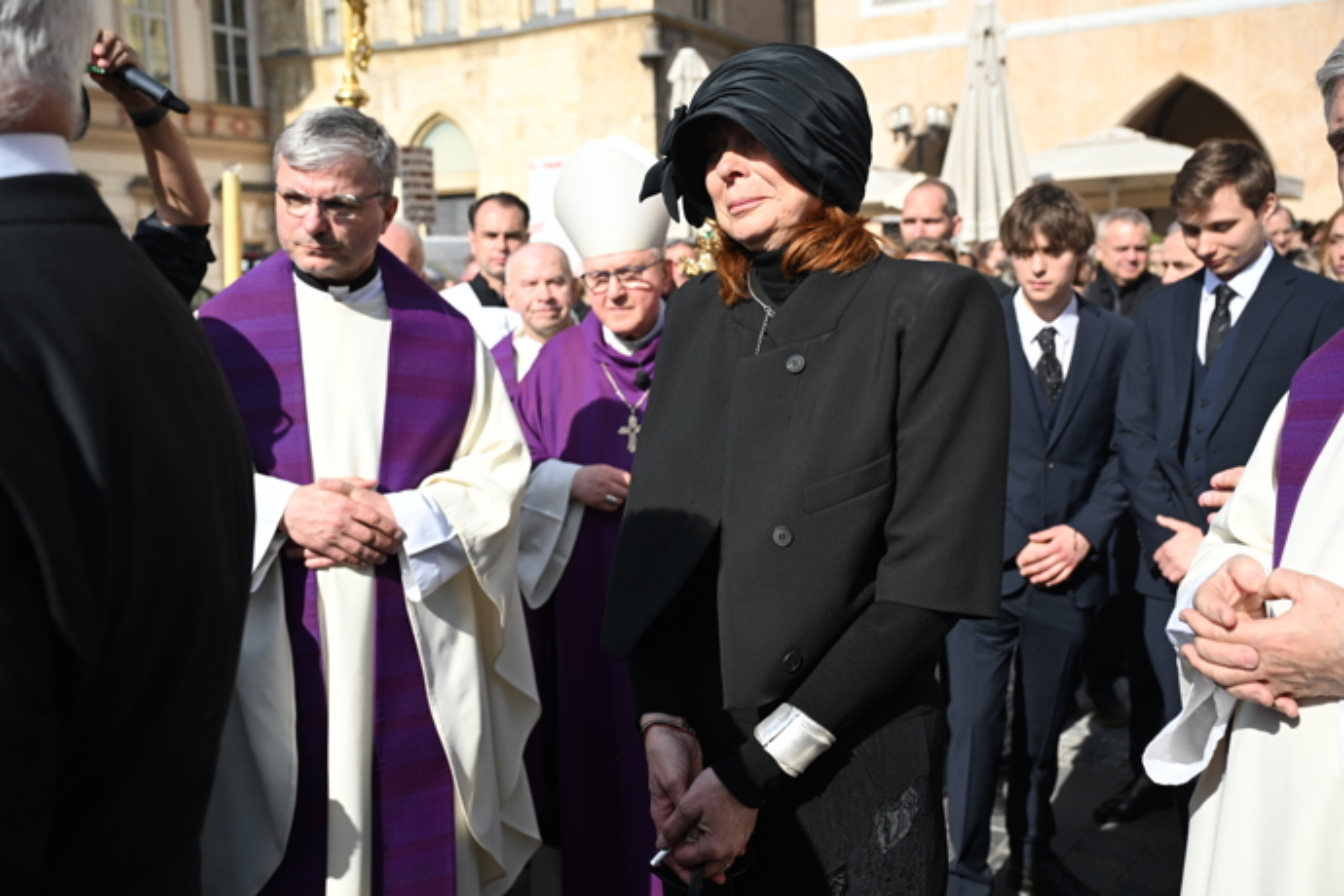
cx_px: 672
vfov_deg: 37.9
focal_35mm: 35
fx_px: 1307
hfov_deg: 54.4
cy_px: 448
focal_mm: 35
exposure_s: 1/3200
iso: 500
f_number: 4.5
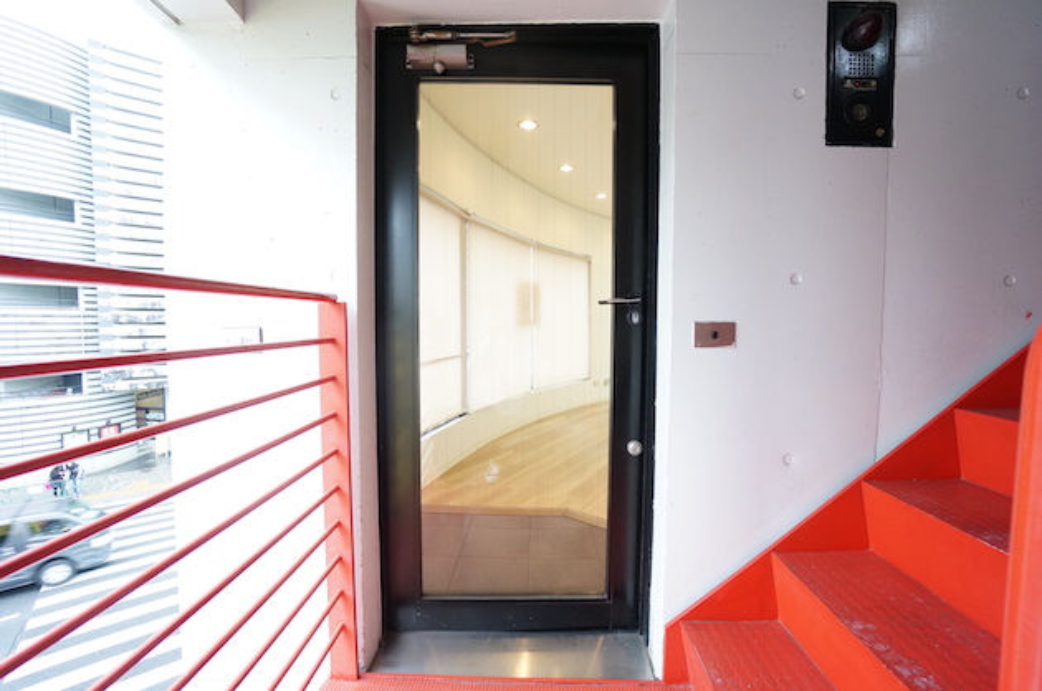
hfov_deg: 100.5
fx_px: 433
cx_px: 521
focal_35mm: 15
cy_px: 346
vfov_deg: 77.1
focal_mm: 10
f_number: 4
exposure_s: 1/60
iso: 1000
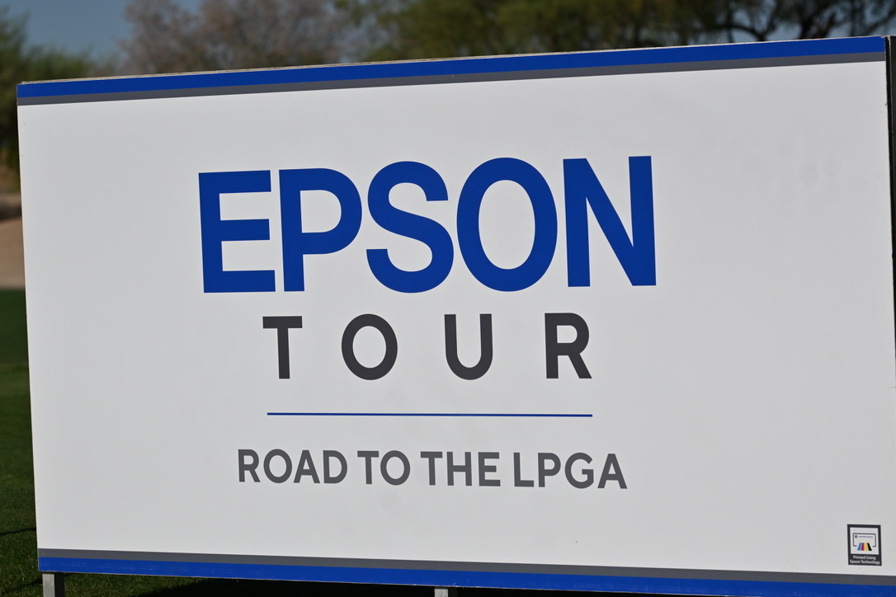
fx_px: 3733
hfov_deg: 13.7
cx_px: 448
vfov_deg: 9.1
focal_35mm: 150
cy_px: 298
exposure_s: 1/4000
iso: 100
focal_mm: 100
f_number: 4.5
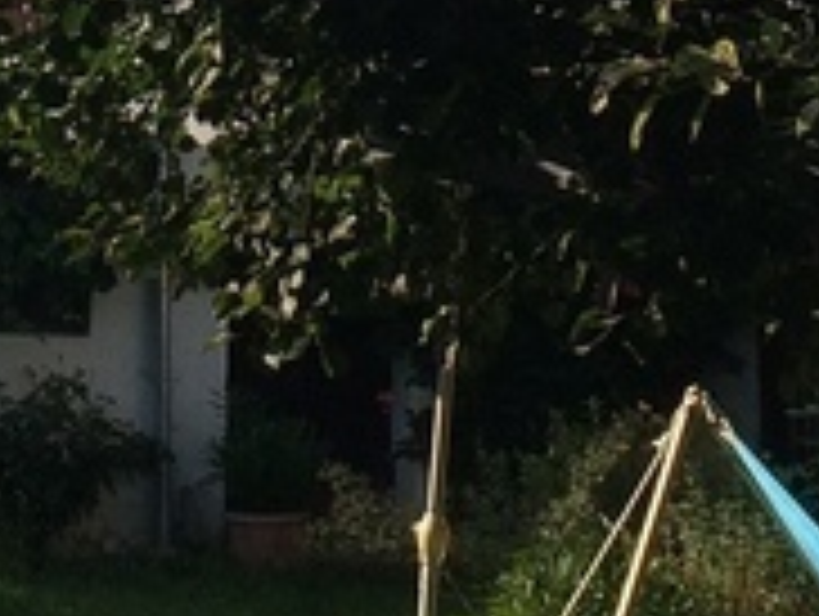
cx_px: -99
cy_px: -364
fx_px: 3862
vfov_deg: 8.9
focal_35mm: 163
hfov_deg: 11.9
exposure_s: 1/2283
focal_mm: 4.15
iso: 32
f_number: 2.2
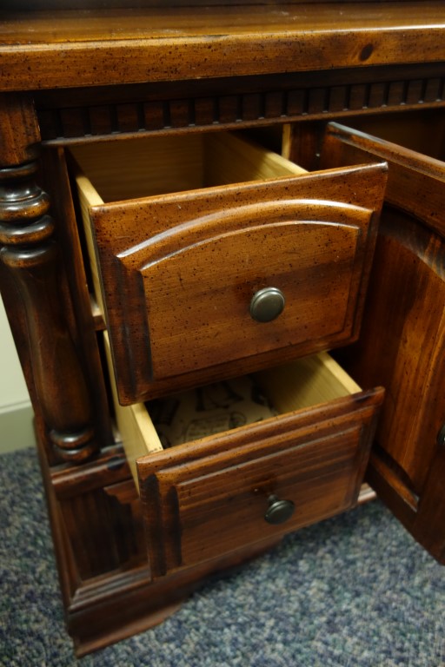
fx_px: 519
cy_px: 334
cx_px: 222
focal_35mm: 28
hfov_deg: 46.4
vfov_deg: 65.5
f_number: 1.8
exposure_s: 1/30
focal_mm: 10.4
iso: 800
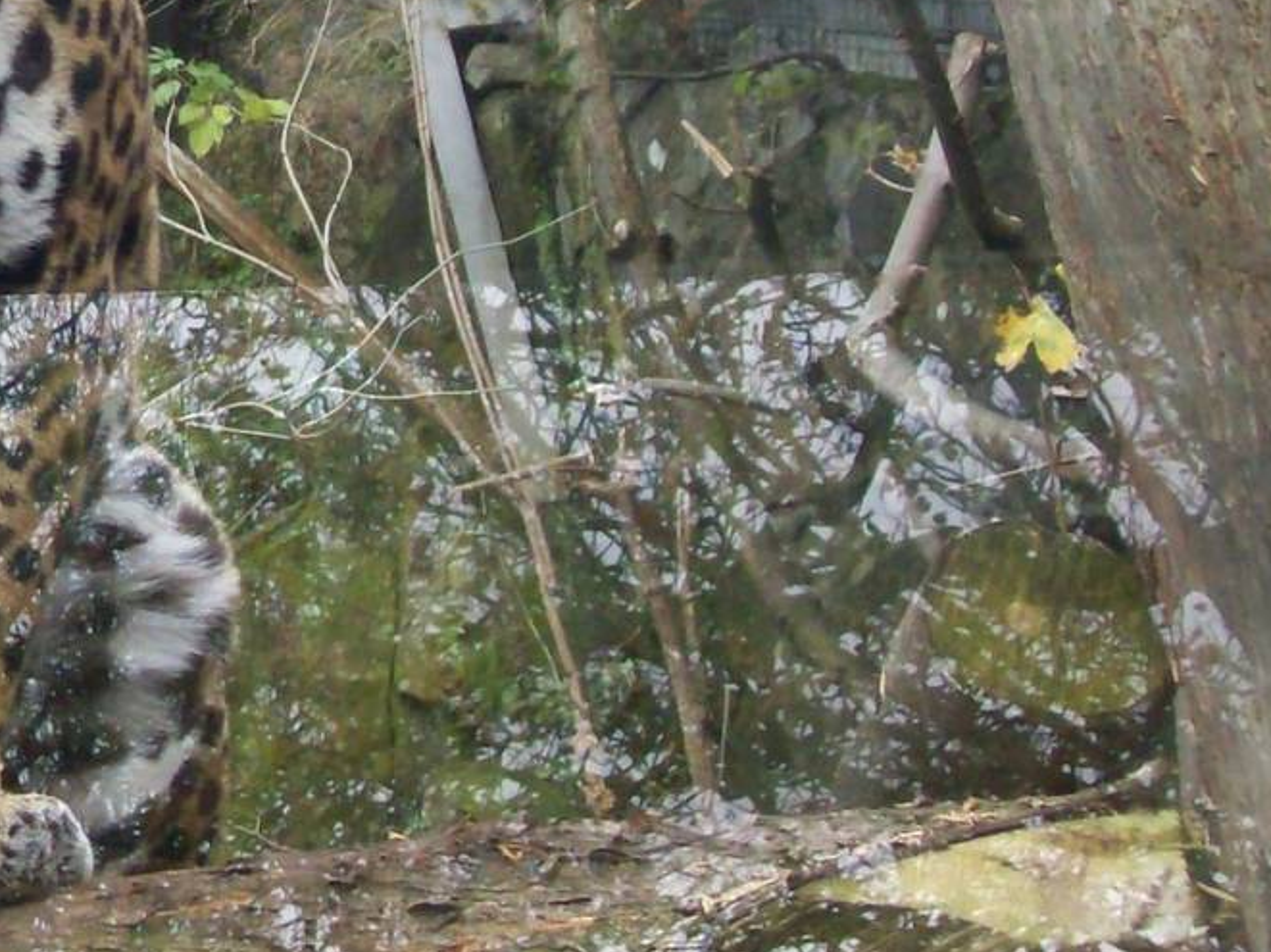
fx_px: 4000
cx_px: -190
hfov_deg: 17.3
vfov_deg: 13.4
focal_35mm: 109
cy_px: -6
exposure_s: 1/147
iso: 253
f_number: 3
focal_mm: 7.6
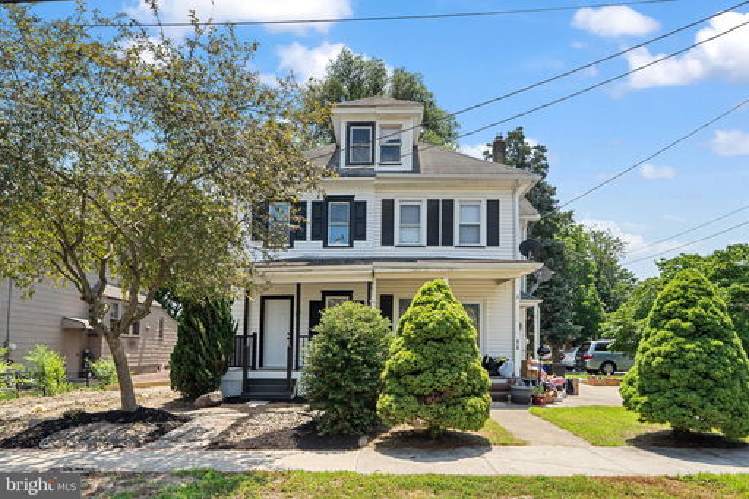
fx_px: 437
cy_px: 250
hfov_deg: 81.2
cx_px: 374
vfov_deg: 59.5
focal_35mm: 21
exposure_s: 1/125
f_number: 8
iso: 200
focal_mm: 21
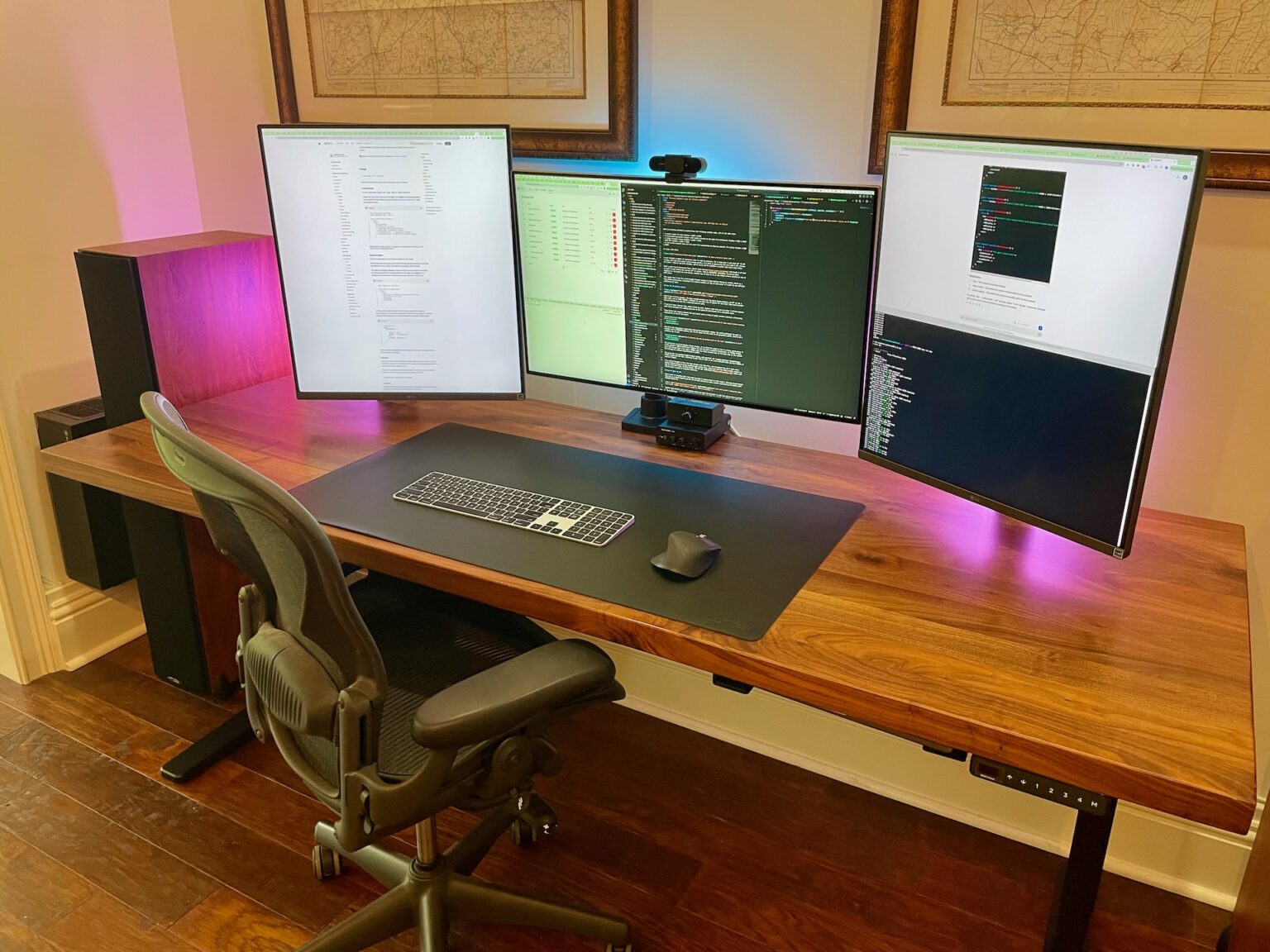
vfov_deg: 53.1
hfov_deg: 67.3
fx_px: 954
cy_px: 476
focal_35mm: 26
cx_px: 635
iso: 125
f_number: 1.6
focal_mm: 4.2
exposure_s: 1/71
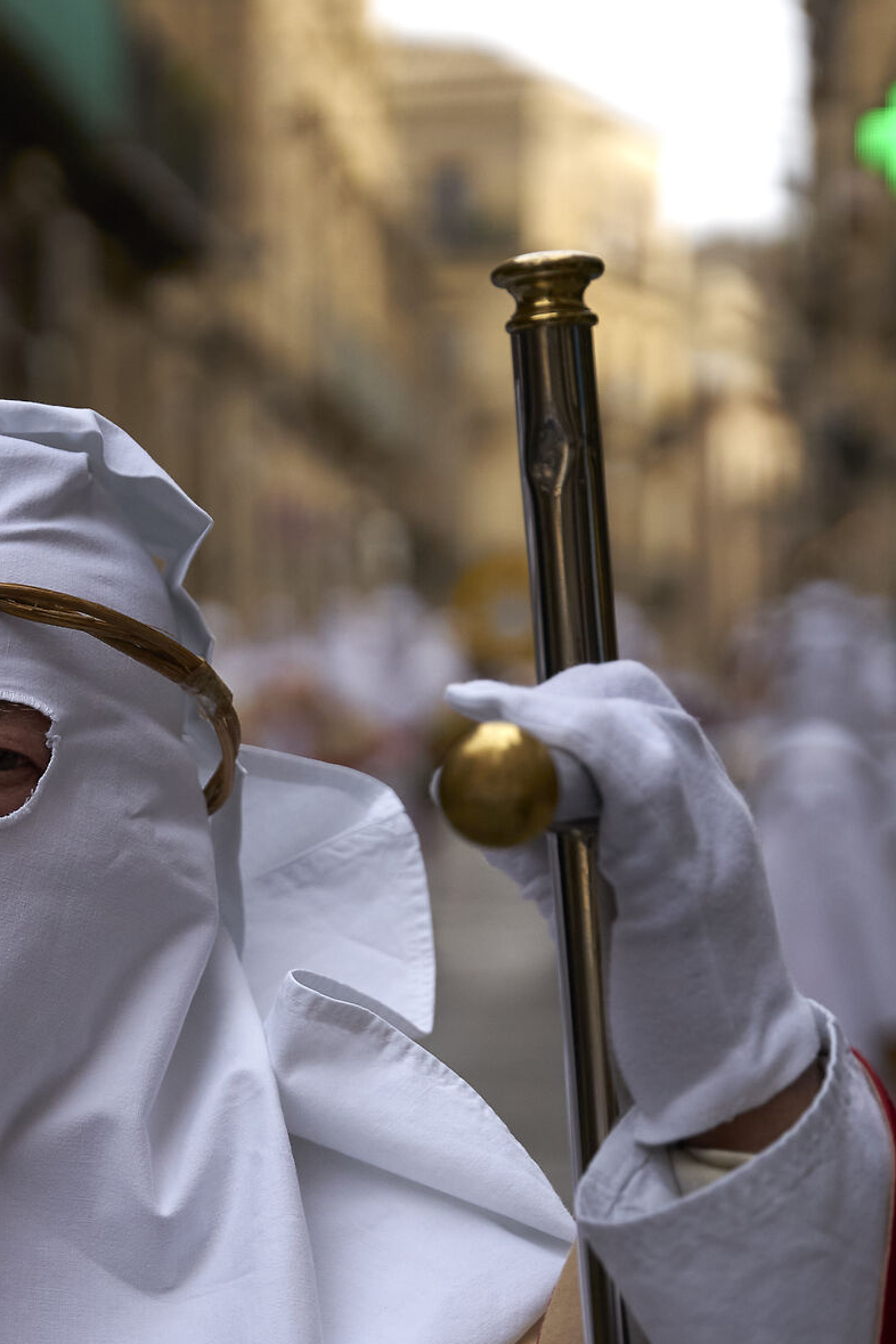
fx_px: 4278
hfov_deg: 11.9
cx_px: 50
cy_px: 905
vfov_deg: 17.8
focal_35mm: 115
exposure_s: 1/4000
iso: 800
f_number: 2.8
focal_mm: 56.3
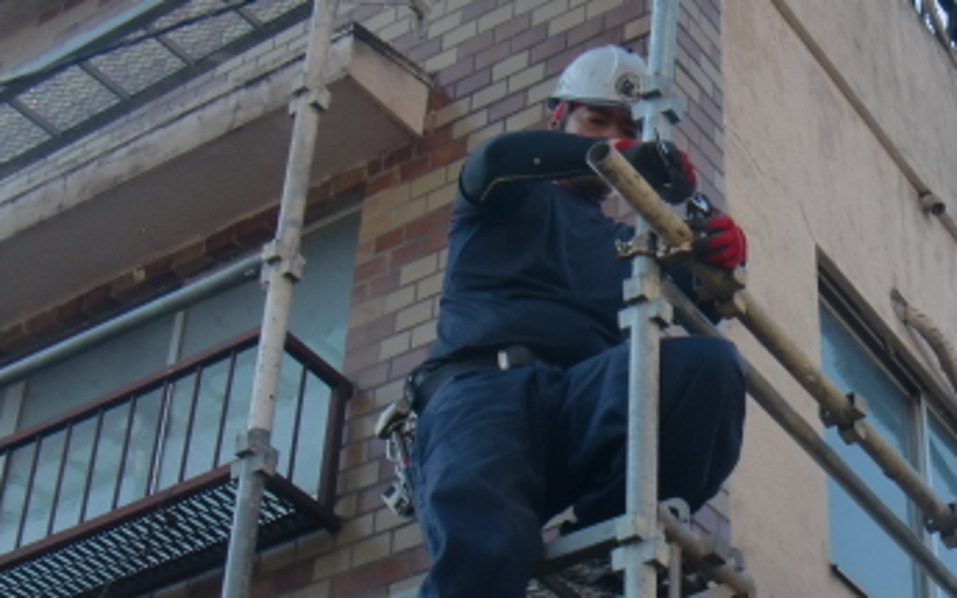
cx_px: 882
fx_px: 1956
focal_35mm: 75
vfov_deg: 17.3
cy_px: 445
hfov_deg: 26.5
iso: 64
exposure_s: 1/250
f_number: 3.9
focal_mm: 6.66
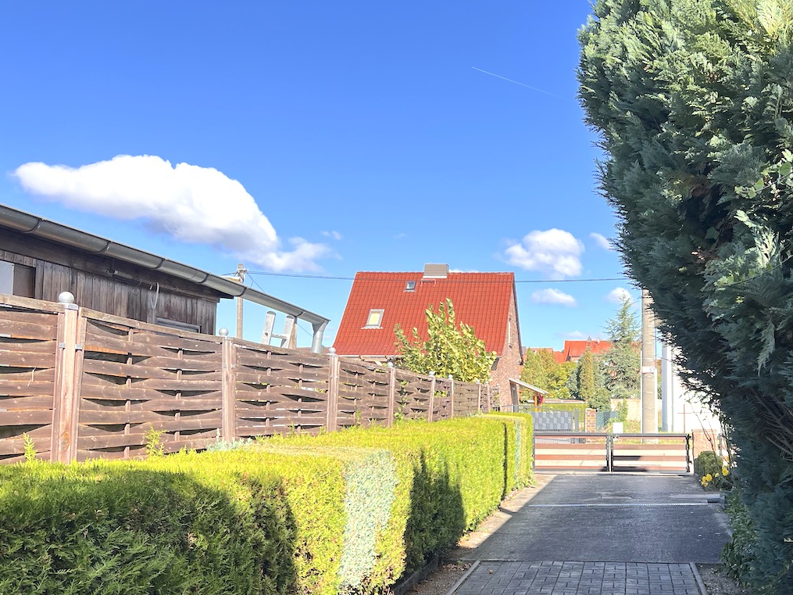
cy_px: 372
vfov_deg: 34.9
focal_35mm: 41
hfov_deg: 44.5
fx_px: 939
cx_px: 577
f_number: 1.5
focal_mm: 5.7
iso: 50
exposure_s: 1/2083
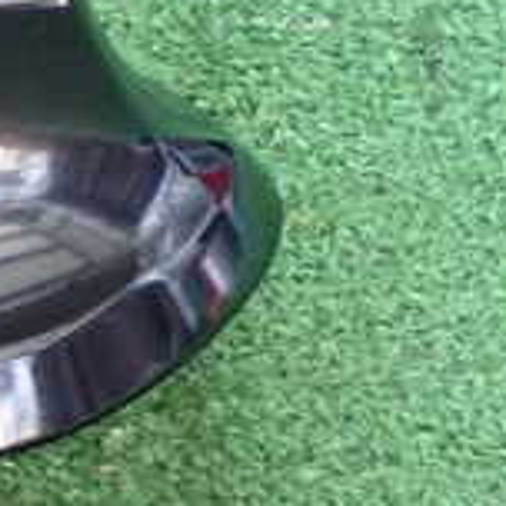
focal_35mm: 154
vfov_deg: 11.3
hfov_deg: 10.6
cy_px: 443
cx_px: -419
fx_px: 2547
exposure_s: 1/30
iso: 800
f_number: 2.9
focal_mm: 7.84
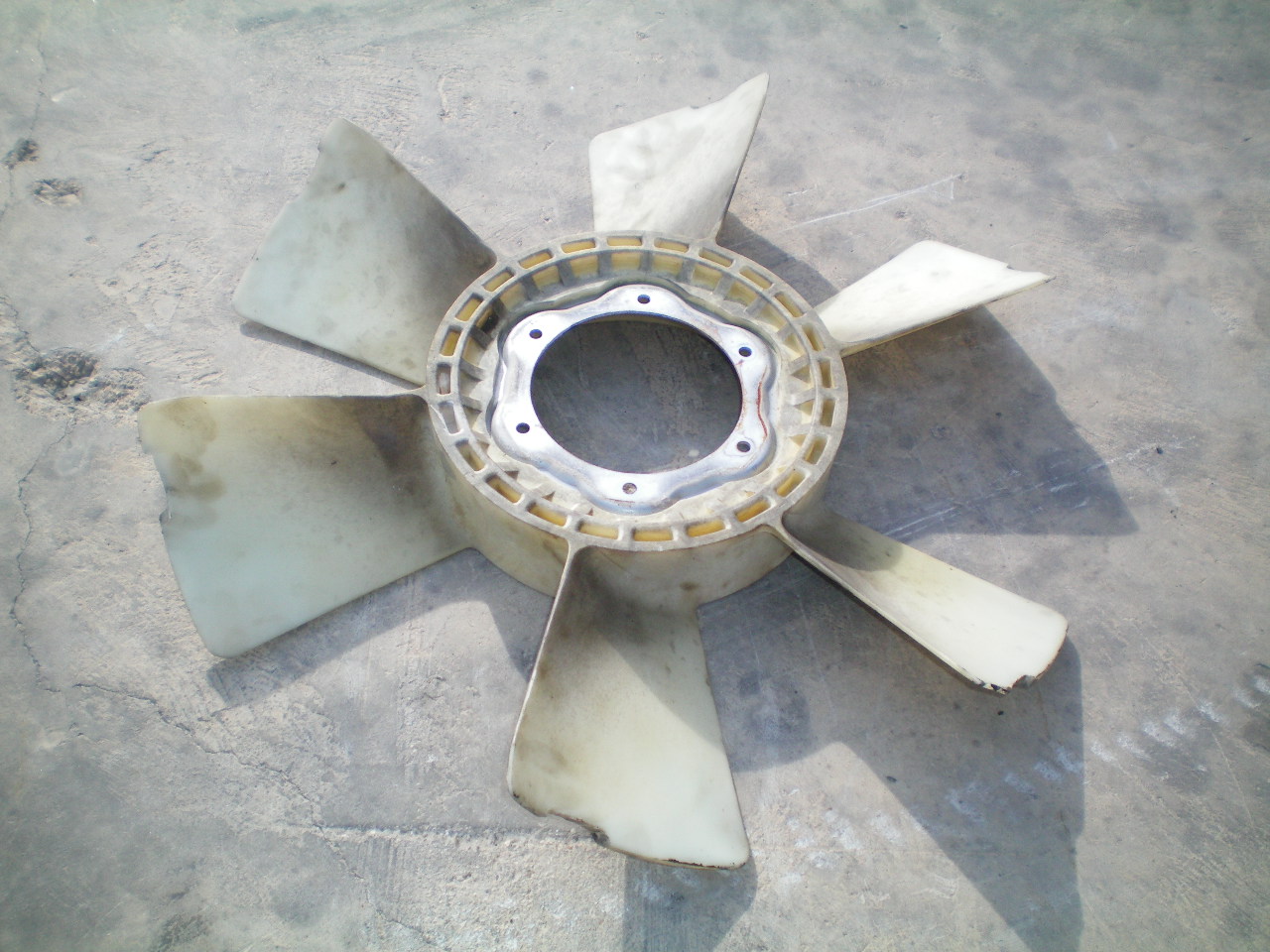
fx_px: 1394
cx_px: 635
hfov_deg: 49.0
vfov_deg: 37.7
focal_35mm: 38
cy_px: 476
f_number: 3.1
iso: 64
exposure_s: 1/400
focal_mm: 6.3
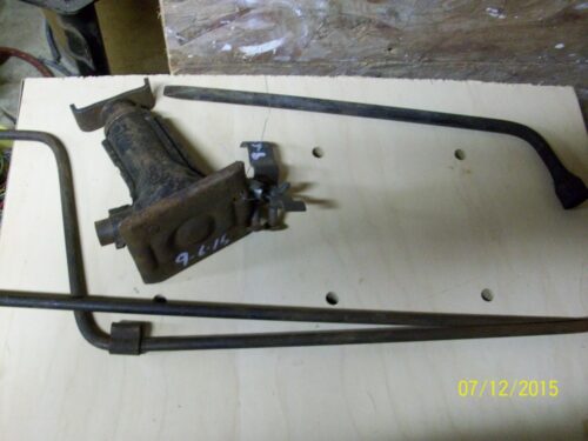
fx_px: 578
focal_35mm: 34
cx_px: 294
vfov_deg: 41.8
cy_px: 220
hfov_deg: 54.0
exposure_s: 1/8
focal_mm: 5.7
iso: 273
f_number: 2.8
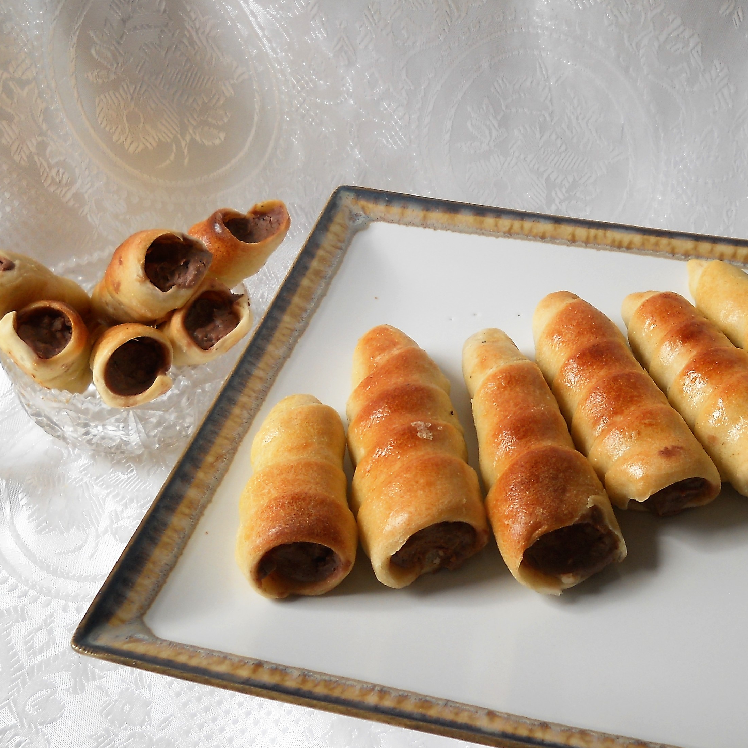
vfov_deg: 34.7
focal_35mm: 49
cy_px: 371
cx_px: 429
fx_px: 1198
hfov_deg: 34.6
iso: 80
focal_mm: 6.72
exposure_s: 1/100
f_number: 3.1
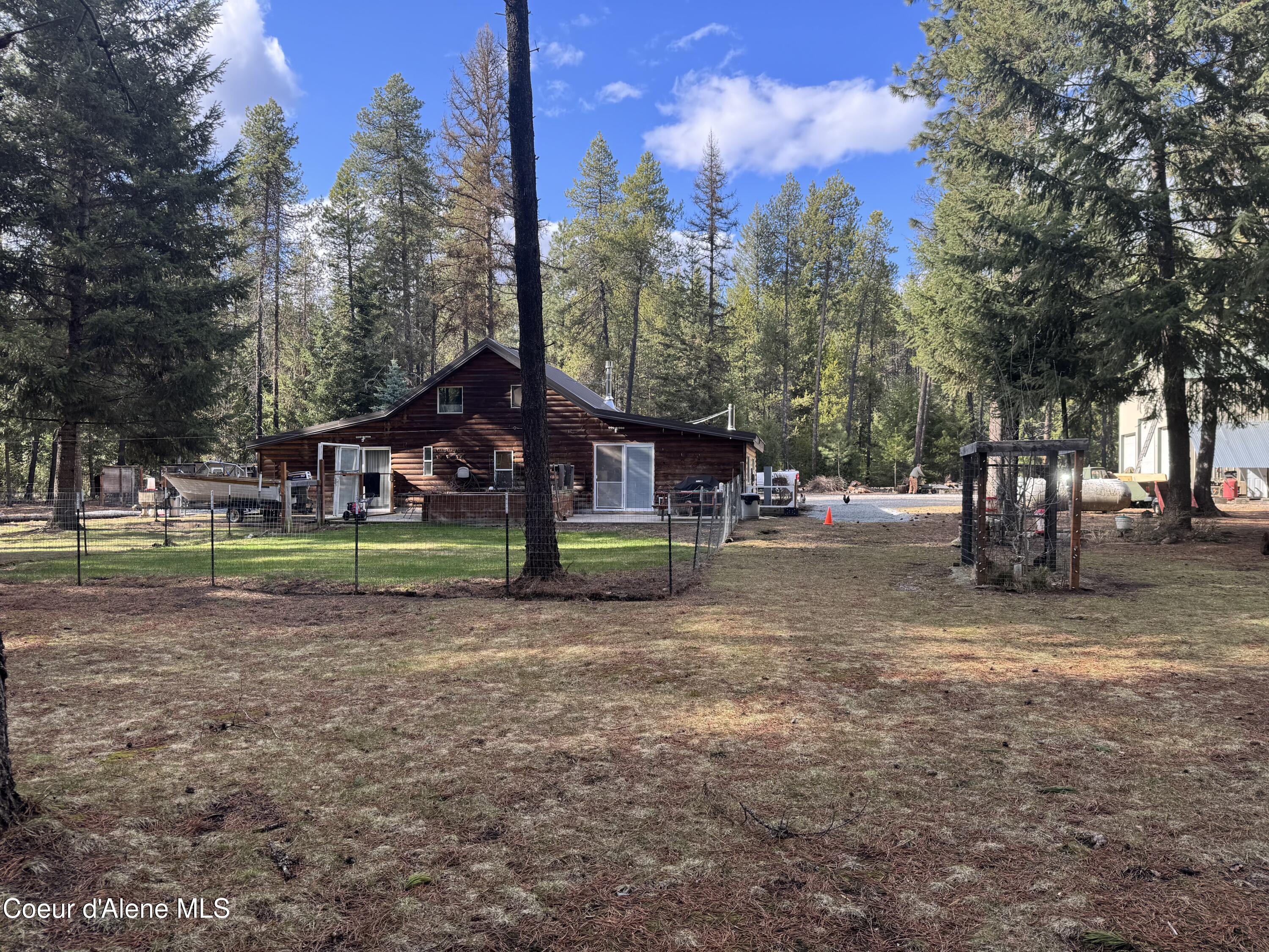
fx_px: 880
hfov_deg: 71.6
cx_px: 634
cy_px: 476
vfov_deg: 56.8
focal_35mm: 24
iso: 80
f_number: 1.78
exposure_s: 1/549
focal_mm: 6.76
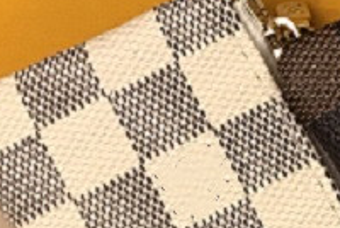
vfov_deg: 8.9
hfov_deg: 11.8
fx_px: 1466
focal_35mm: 155
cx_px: 690
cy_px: 111
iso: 100
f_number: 1.8
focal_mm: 3.99
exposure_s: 1/17
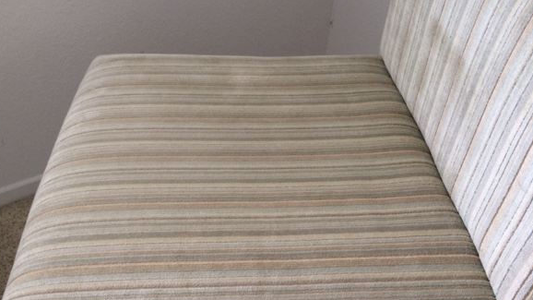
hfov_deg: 56.6
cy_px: 206
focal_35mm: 35
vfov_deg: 33.3
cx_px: 252
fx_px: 495
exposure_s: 1/30
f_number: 2.2
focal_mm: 4.15
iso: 160
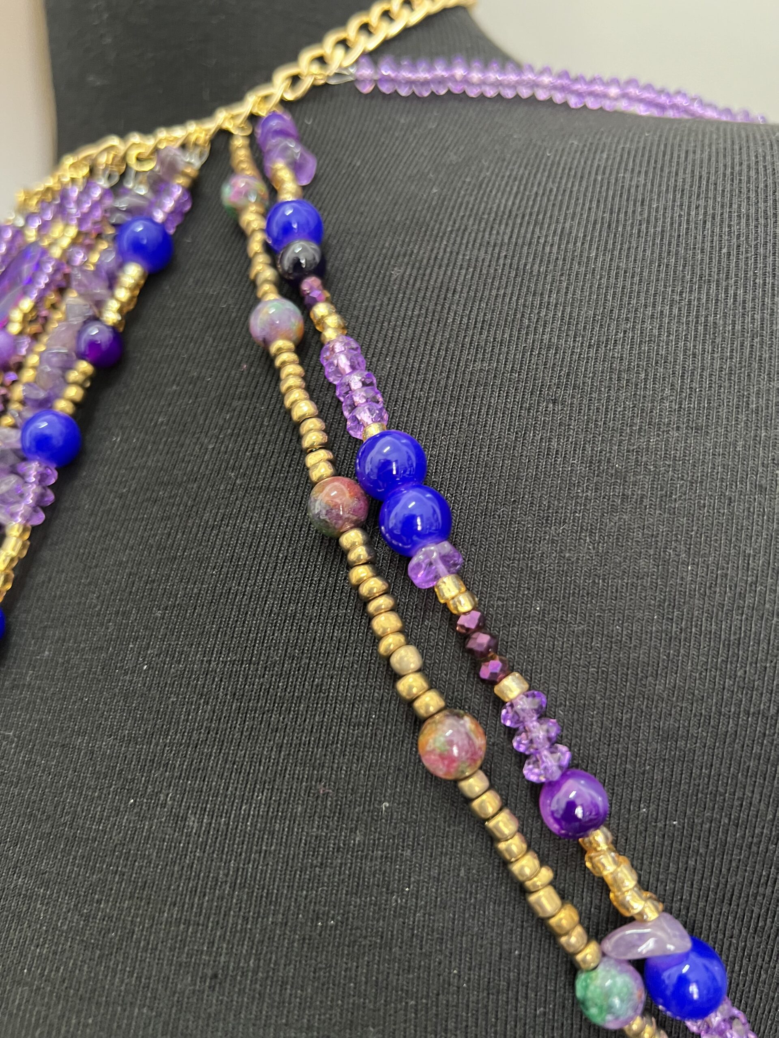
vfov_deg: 67.3
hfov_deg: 53.1
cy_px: 519
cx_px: 390
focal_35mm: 26
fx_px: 780
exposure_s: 1/33
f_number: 1.5
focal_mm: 5.7
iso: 400
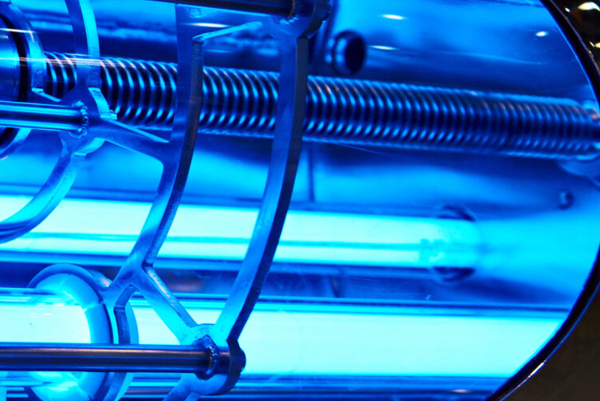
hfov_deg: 14.3
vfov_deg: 10.5
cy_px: 78
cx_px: -399
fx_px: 2168
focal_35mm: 130
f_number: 5
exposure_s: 1/60
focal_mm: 38
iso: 200
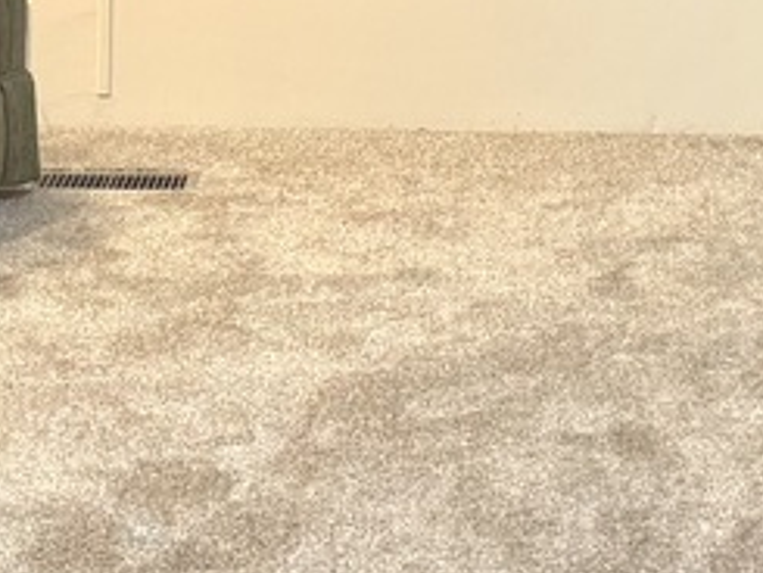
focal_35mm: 141
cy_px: -448
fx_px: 3109
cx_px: 445
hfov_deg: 14.0
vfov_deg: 10.0
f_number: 1.78
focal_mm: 6.76
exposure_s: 1/60
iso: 160
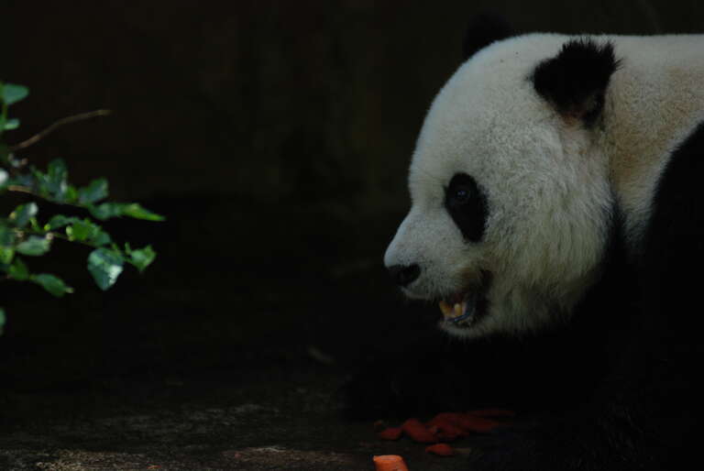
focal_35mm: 255
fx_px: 4992
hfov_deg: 8.1
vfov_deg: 5.4
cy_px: 236
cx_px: 352
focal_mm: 170
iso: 200
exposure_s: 1/160
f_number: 2.8
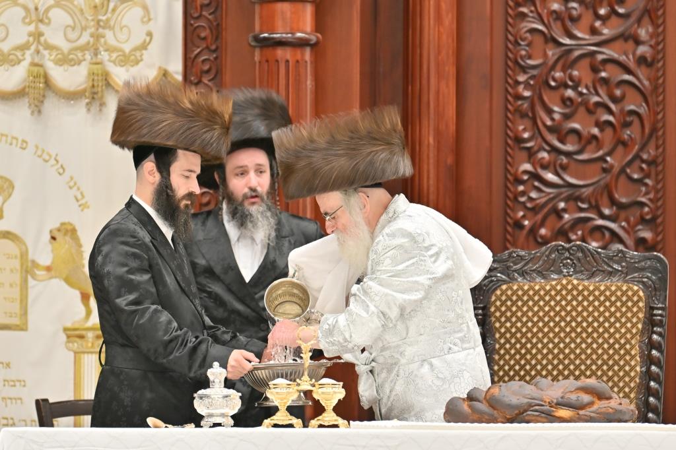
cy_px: 225
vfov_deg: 4.6
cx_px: 338
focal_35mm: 300
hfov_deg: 6.9
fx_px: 5631
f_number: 2.8
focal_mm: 200
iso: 320
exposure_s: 1/250
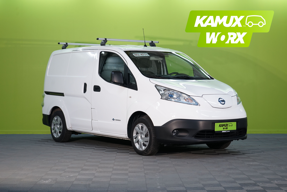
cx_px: 144
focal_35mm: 70
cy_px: 96
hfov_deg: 28.8
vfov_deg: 19.5
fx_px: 558
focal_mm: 70
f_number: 6.3
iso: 640
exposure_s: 1/25
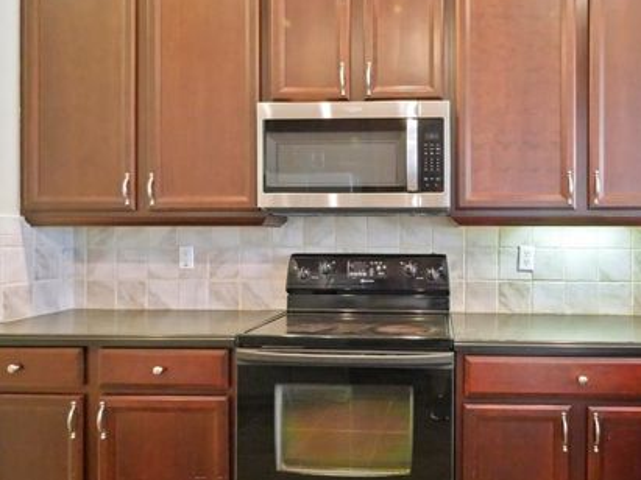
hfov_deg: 70.1
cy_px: 254
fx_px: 444
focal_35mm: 24
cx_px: 413
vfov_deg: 56.8
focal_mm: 7
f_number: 4
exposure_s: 1/30
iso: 3200
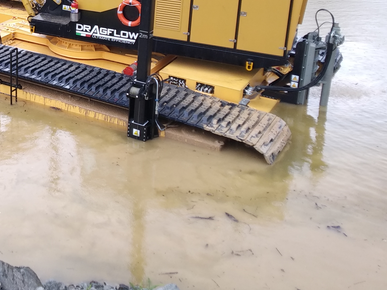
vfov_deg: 24.8
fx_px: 637
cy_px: 20
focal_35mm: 57
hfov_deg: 31.5
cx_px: 10
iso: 100
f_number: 2.2
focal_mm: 3.82
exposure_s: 1/153
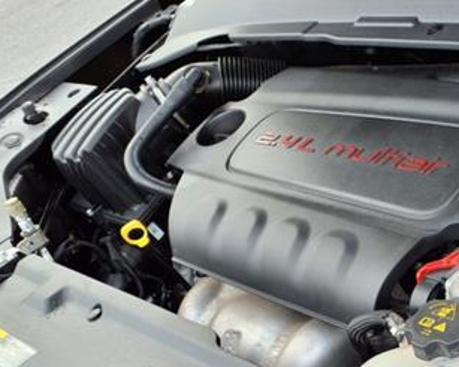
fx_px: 746
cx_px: 426
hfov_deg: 32.2
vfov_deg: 26.5
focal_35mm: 55
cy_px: 345
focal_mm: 3.58
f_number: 1.9
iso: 40
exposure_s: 1/196
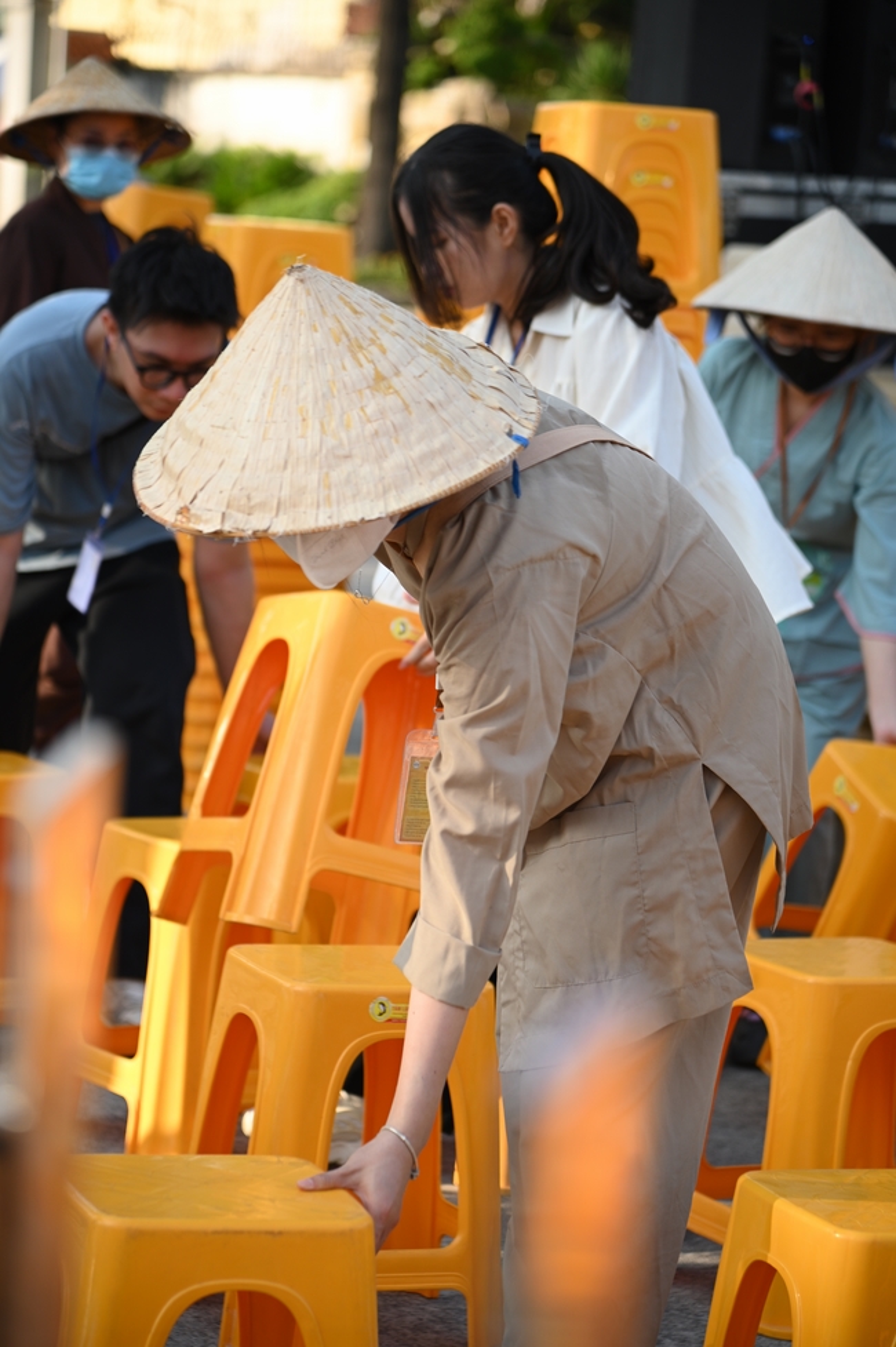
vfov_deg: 17.1
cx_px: 448
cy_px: 674
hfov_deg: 11.4
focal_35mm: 120
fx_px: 4486
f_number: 4
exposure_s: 1/320
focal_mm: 120
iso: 160
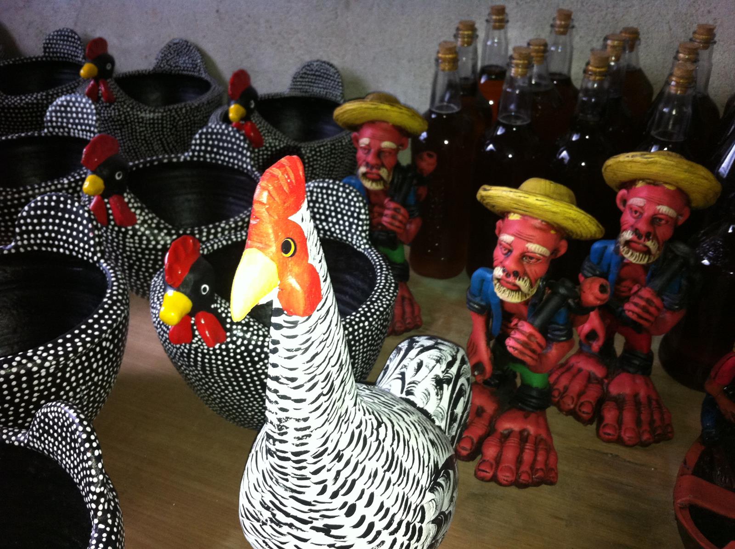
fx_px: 742
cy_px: 274
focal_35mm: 35
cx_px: 368
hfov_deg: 52.7
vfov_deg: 40.6
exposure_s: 1/15
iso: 125
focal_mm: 3.85
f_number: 2.8
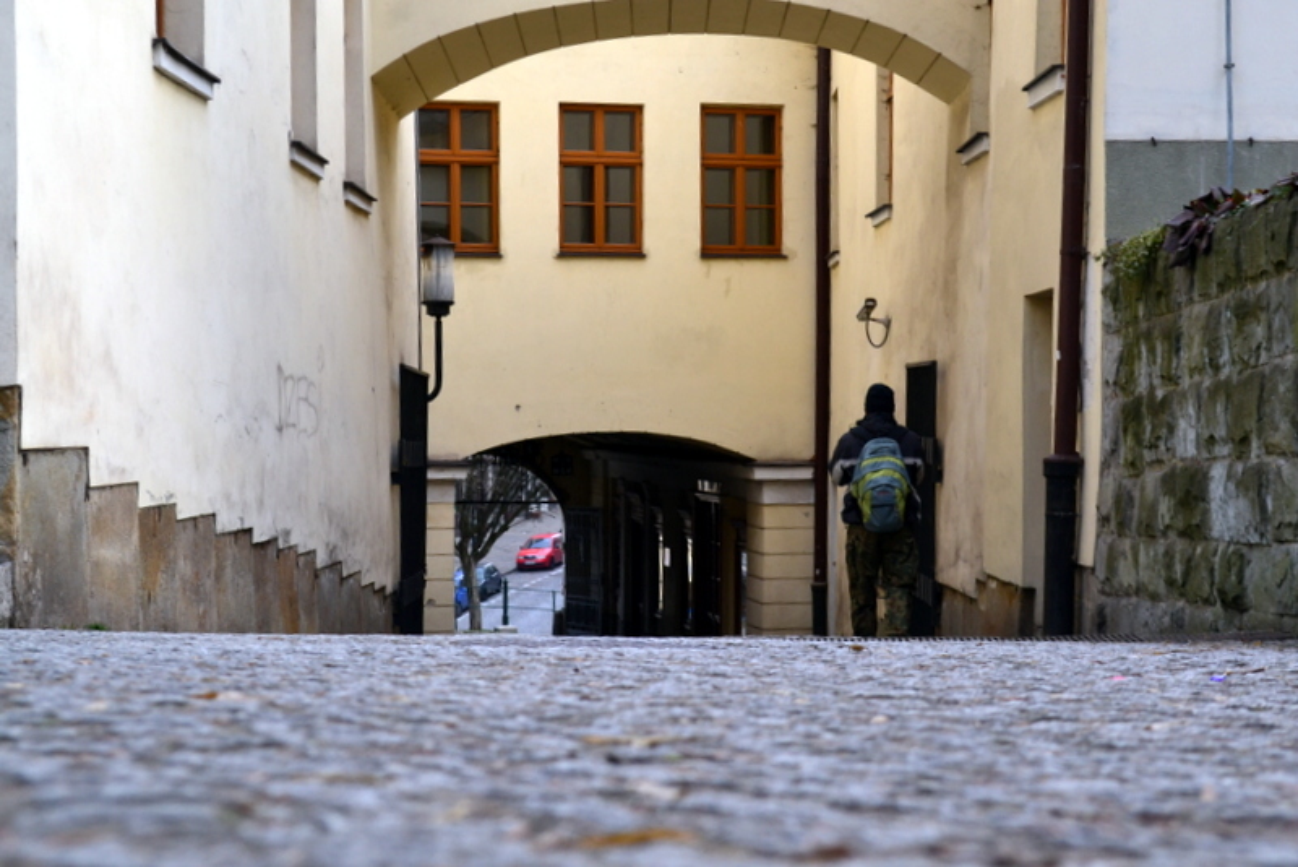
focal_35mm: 68
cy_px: 434
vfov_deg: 20.2
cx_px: 649
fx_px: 2434
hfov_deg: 29.9
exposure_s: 1/160
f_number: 9
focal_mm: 45
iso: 400
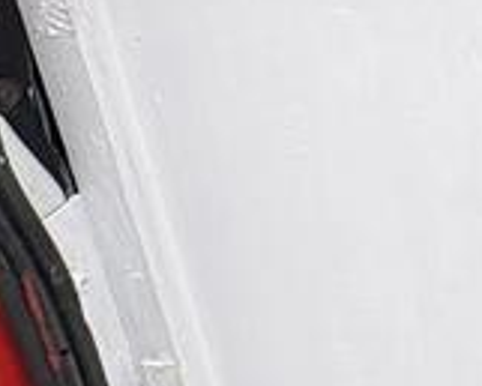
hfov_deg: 17.1
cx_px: 1003
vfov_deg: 18.8
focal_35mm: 76
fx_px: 1085
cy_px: -114
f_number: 2.2
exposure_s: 1/135
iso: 64
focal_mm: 2.22
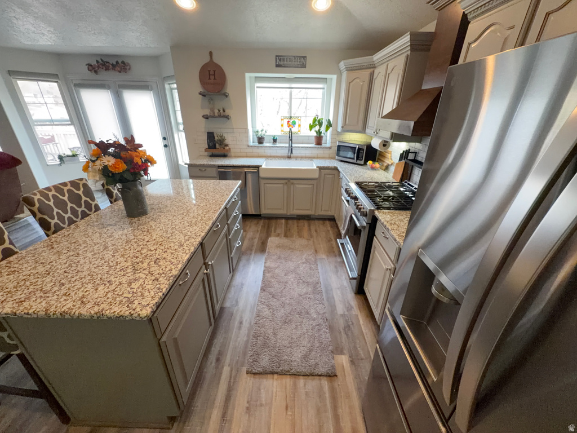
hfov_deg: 102.1
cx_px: 288
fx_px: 233
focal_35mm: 14
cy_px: 216
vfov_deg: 85.7
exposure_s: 1/100
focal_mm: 2.22
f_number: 2.2
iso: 320
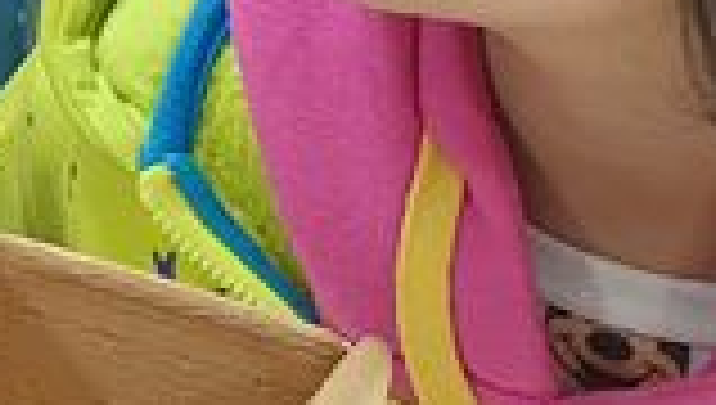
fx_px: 3213
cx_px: -554
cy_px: -126
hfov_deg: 11.8
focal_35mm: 169
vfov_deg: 7.1
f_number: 2.4
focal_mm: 4.3
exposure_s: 1/60
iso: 250
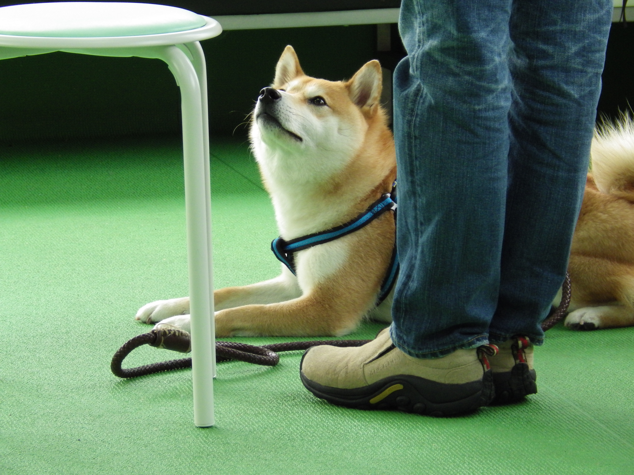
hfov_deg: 9.1
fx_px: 3993
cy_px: 238
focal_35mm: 218
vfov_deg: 6.8
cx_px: 317
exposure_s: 1/80
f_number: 5.5
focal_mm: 39.1
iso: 400
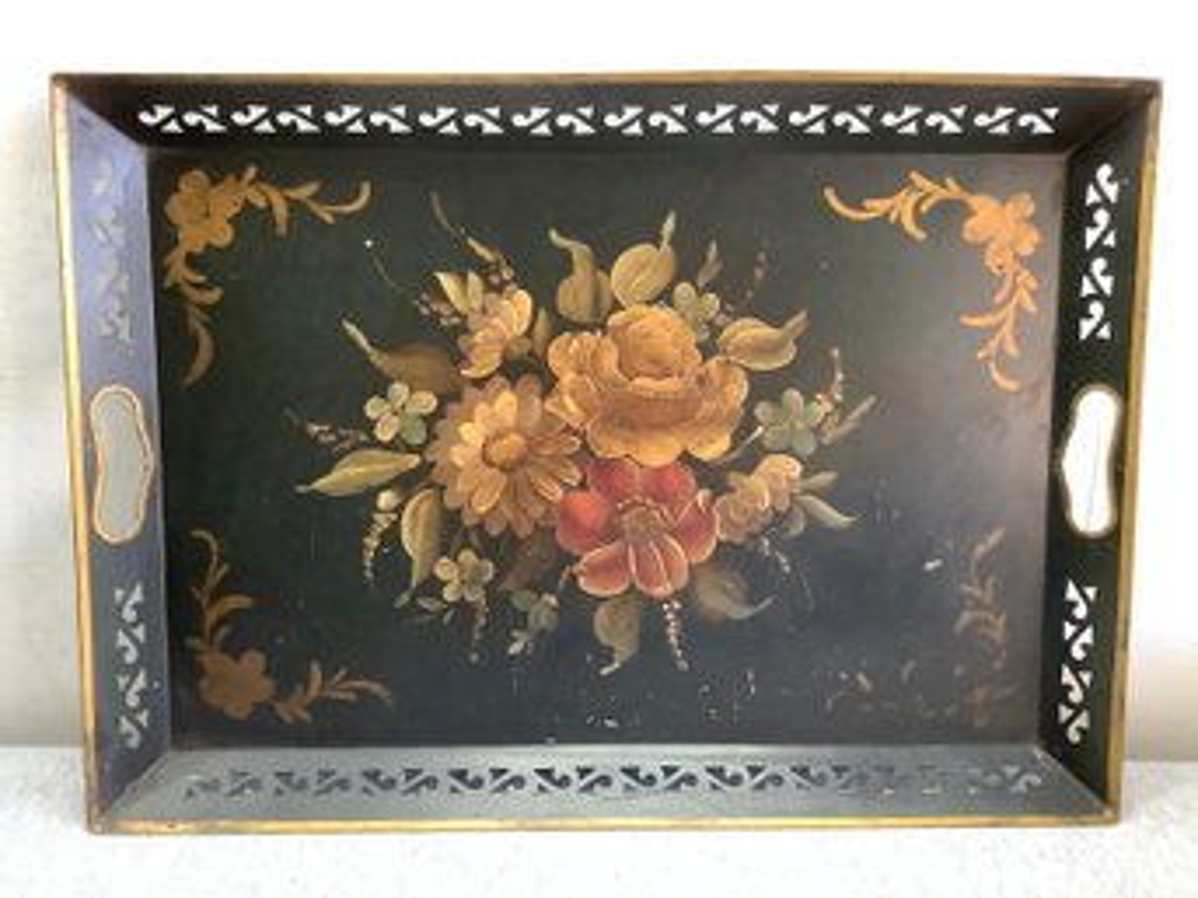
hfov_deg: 58.4
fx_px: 1072
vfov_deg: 45.4
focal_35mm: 31
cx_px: 599
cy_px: 449
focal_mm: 3.3
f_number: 2.4
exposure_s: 1/50
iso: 200
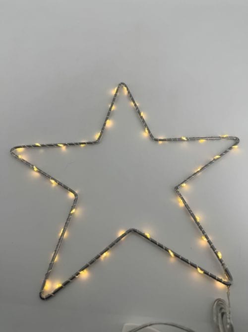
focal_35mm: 24
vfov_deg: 71.7
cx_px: 124
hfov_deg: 56.7
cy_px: 166
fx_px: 230
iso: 80
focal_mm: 6.76
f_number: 1.78
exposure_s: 1/1721
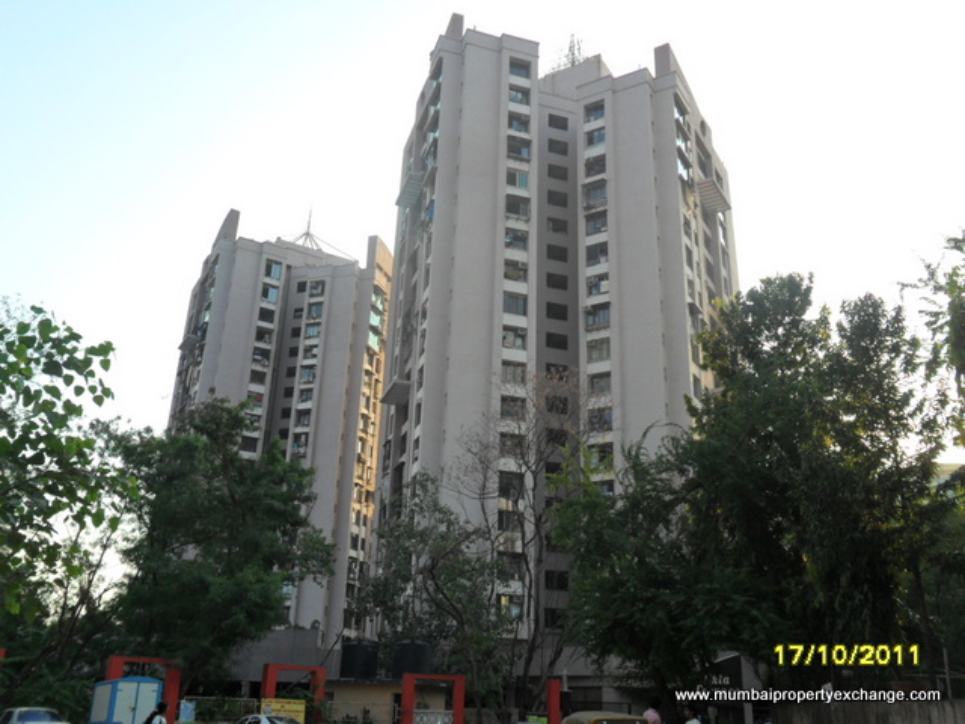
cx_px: 482
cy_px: 362
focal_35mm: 32
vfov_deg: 44.2
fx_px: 892
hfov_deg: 56.8
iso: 100
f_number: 3.7
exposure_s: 1/250
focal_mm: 5.7
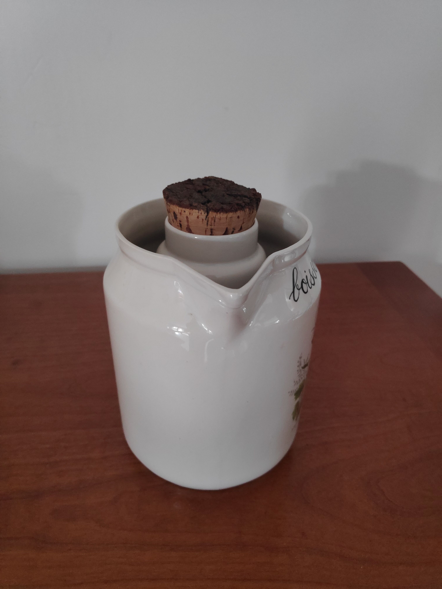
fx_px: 340
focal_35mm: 20
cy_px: 294
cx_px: 221
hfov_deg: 66.0
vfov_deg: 81.7
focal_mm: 3.94
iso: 1725
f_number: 1.9
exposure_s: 1/50
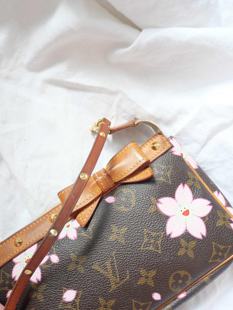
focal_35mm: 34
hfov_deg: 41.8
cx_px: 116
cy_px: 155
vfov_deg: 54.0
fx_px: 305
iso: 640
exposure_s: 1/60
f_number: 4
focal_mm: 17
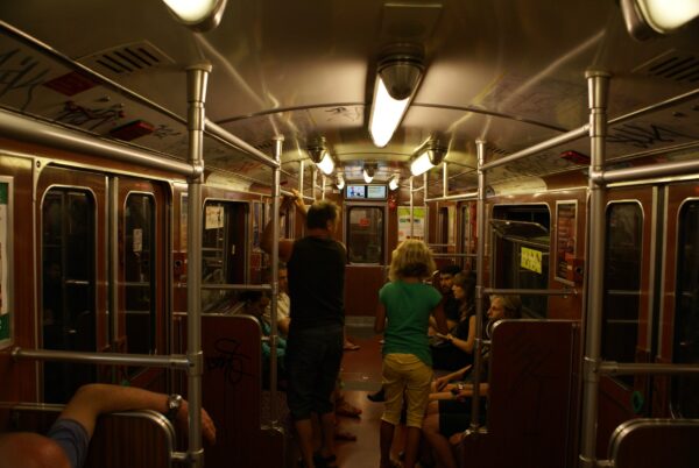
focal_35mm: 30
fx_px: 583
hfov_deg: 61.9
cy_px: 234
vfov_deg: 43.7
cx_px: 350
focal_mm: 20
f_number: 4
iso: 250
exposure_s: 1/30
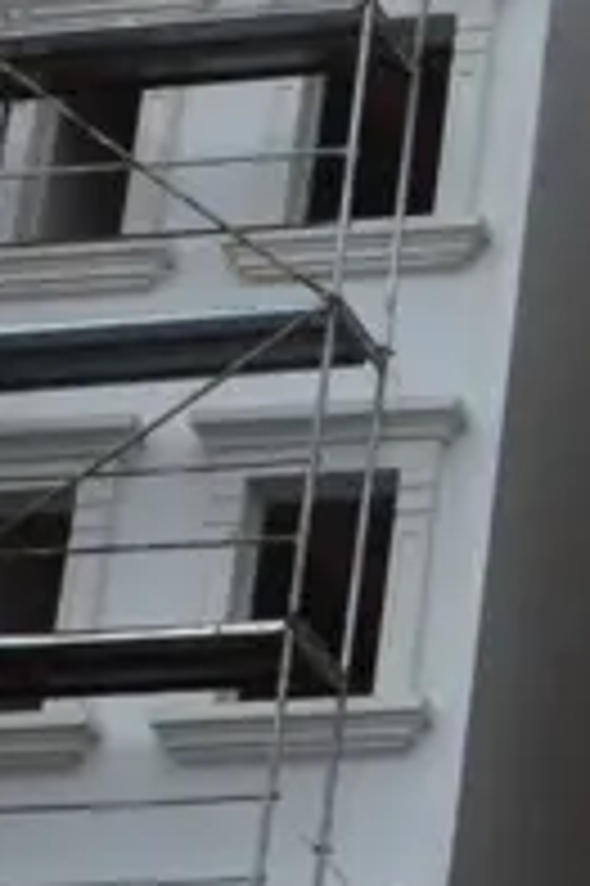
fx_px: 4950
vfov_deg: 10.2
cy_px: 391
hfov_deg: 6.6
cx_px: 1248
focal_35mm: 201
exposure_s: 1/640
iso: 2500
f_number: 13
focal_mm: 30
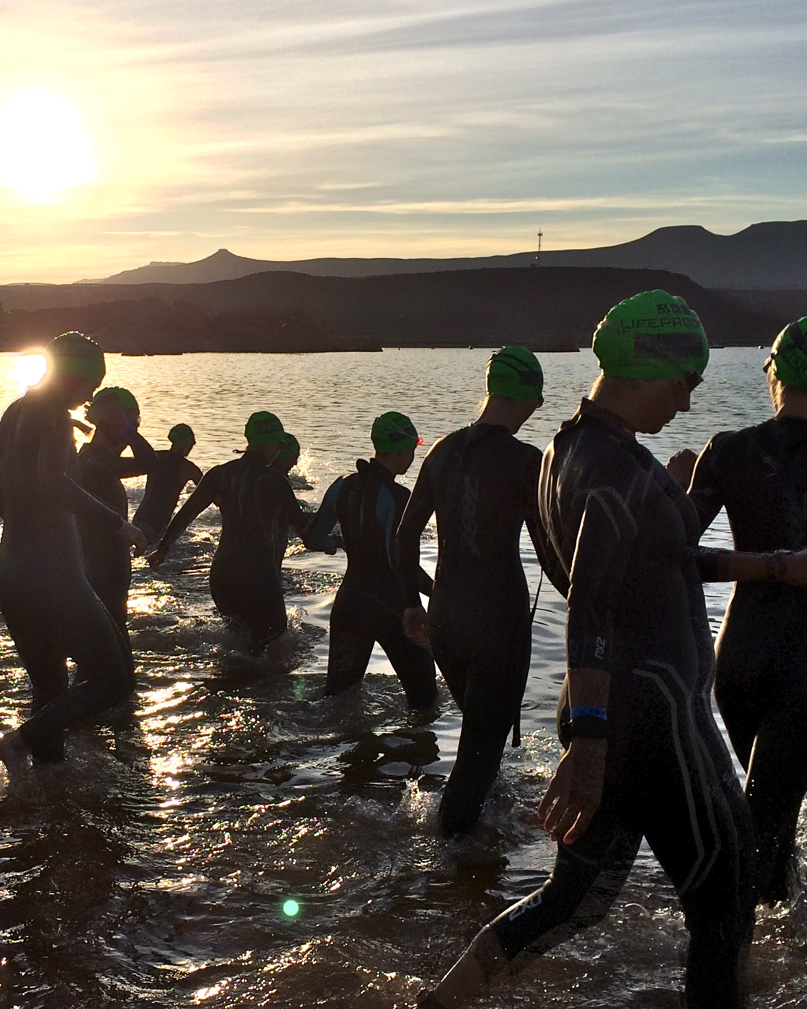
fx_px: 1553
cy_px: 551
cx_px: 192
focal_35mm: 52
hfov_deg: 28.7
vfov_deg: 36.0
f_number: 2.2
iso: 40
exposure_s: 1/5128
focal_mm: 4.12
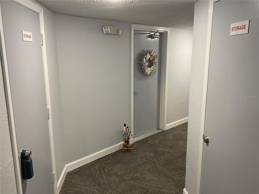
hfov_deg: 61.7
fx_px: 217
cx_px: 130
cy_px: 97
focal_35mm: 29
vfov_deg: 48.2
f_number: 1.8
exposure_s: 1/60
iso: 200
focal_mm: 3
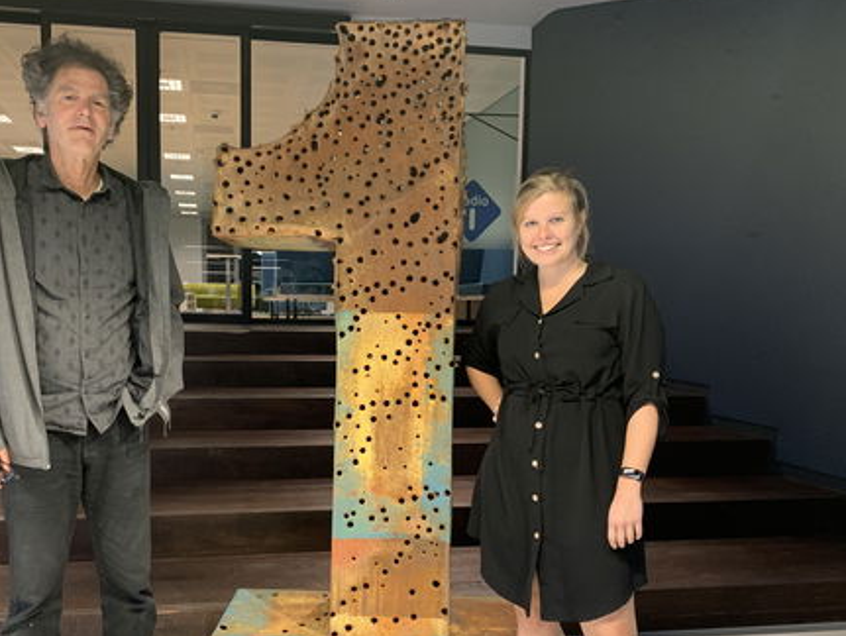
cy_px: 402
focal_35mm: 34
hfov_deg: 53.7
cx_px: 363
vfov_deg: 41.5
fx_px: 832
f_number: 1.8
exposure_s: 1/50
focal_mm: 4.25
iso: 320
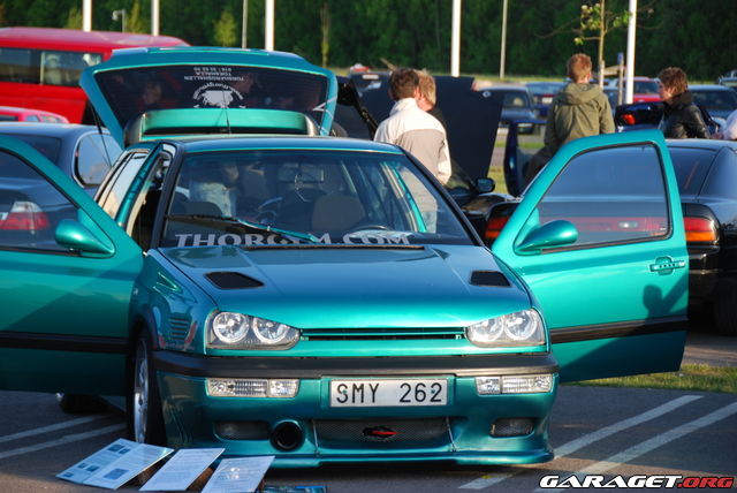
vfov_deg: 9.6
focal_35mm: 142
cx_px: 368
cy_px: 246
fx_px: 2920
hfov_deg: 14.4
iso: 100
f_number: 5.3
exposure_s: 1/125
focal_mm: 95
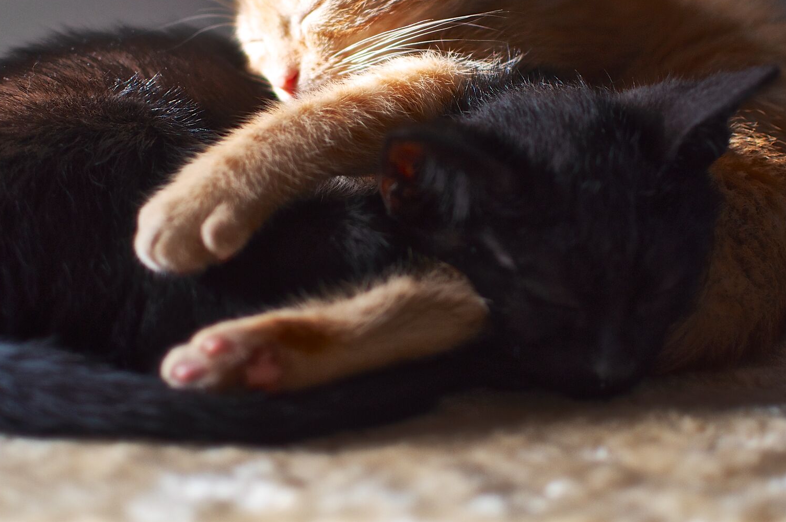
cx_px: 344
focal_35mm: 84
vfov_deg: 16.2
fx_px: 1827
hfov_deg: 24.3
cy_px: 109
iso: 200
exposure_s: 1/320
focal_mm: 35
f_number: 1.8
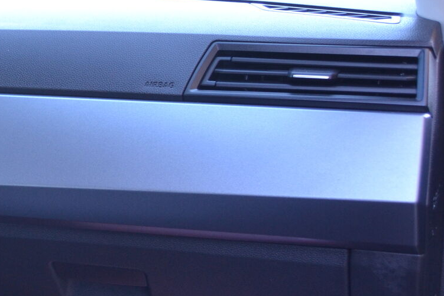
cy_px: 196
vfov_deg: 19.7
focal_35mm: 69
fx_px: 851
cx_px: -119
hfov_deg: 25.5
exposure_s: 1/60
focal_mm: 18
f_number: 4
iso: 400
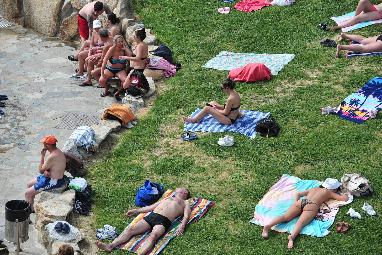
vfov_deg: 10.5
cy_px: 128
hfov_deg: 15.8
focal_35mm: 130
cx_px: 191
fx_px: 1379
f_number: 5.6
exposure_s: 1/500
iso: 160
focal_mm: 130
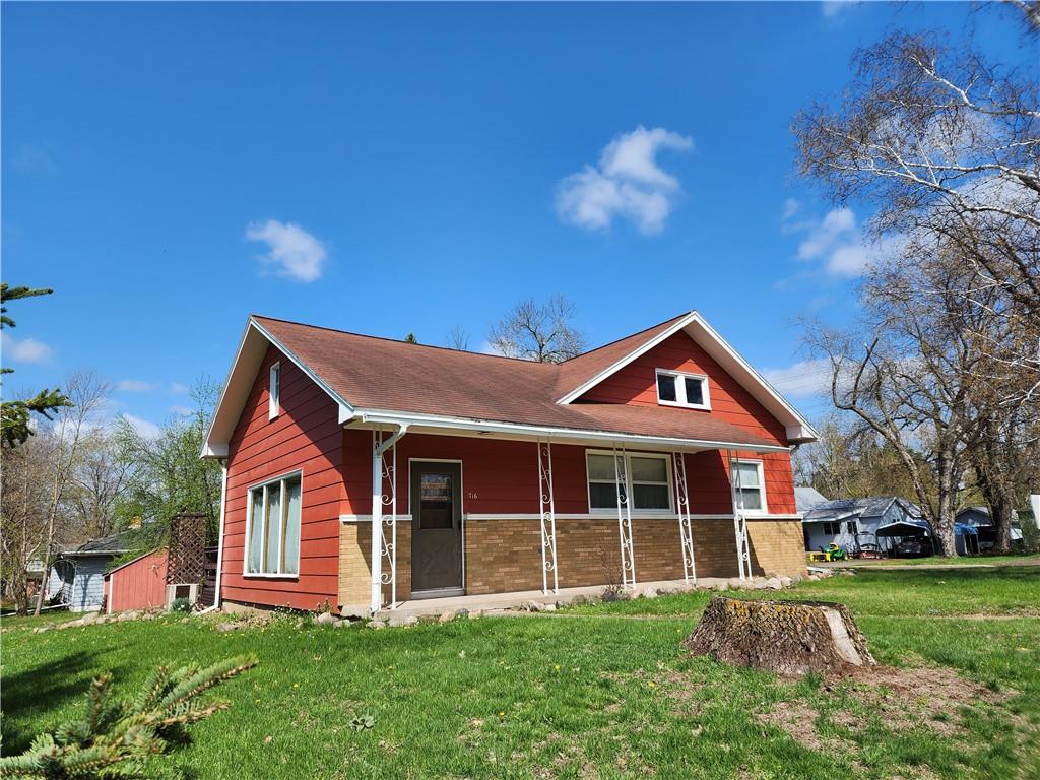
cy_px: 390
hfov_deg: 73.9
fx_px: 691
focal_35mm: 23
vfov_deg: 58.9
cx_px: 520
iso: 12
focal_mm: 6.4
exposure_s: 1/989
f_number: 1.8
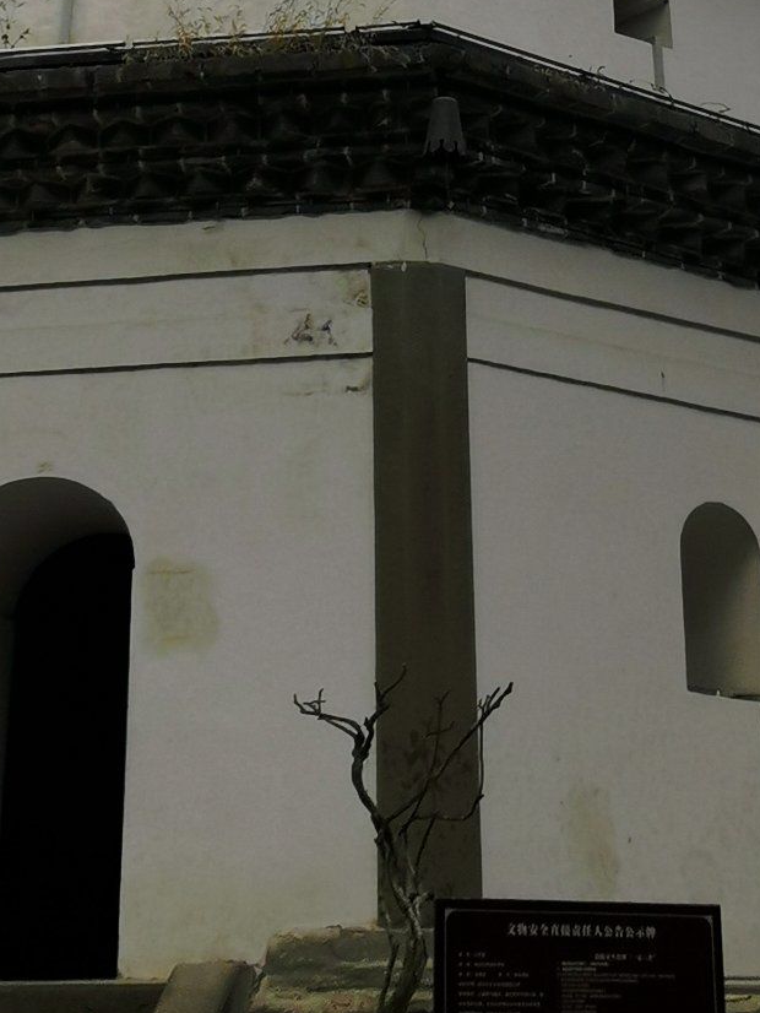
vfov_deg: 24.1
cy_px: -86
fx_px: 2224
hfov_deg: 19.4
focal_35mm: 76
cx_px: 353
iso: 50
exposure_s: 1/145
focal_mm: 2.35
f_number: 2.2
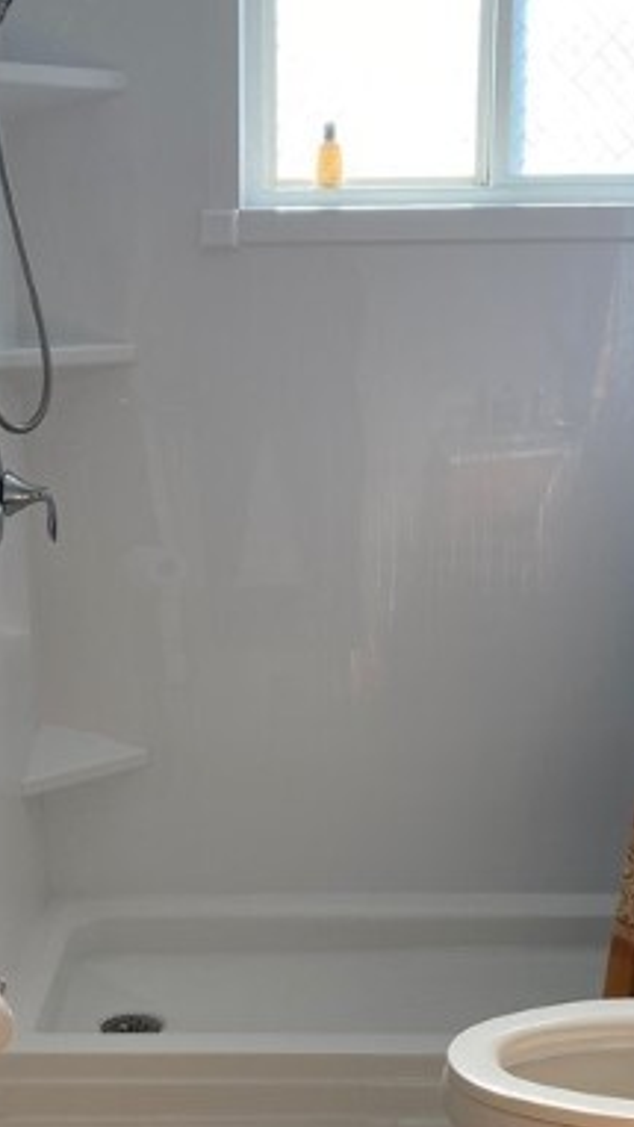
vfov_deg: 35.6
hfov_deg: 21.1
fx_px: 1703
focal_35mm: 57
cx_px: 257
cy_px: 870
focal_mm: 4.25
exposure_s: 1/161
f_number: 1.8
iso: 32
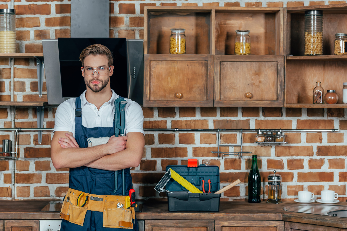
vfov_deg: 13.4
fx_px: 984
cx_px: 174
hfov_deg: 20.0
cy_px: 116
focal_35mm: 102
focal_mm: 102
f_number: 4
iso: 100
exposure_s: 1/160
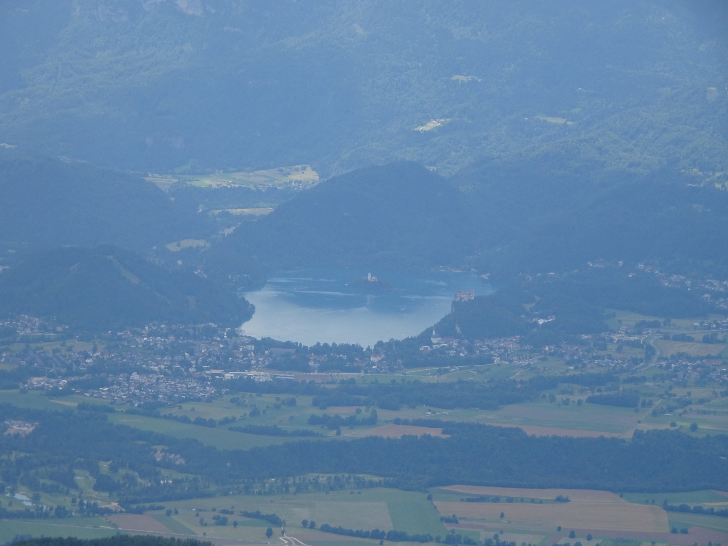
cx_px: 364
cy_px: 273
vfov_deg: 8.1
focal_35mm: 183
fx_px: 3849
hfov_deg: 10.8
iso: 80
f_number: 5.6
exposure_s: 1/320
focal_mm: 31.31
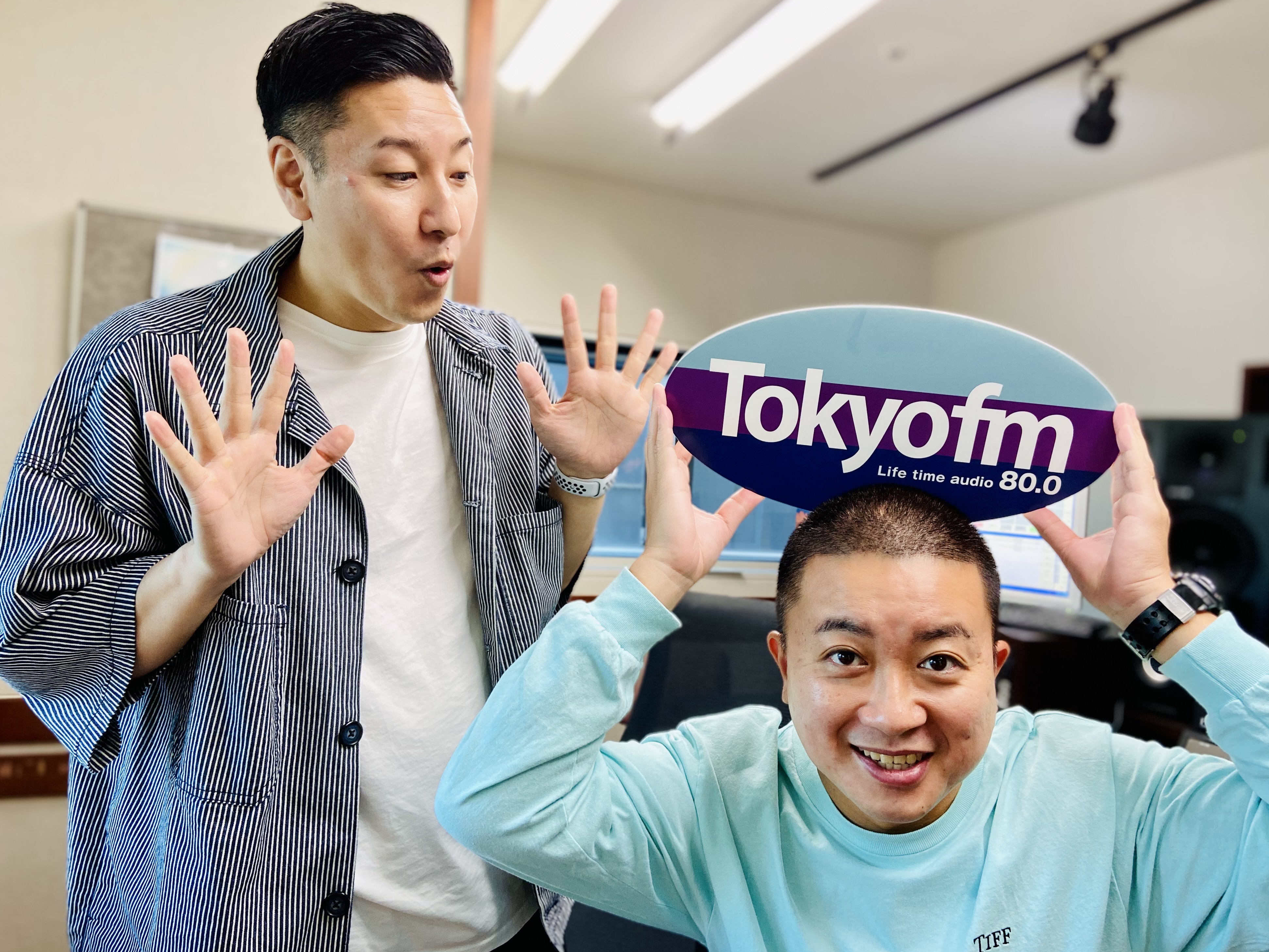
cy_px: 490
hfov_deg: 65.3
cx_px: 654
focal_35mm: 27
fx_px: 990
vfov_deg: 51.3
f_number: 1.8
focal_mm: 4.25
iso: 160
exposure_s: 1/50
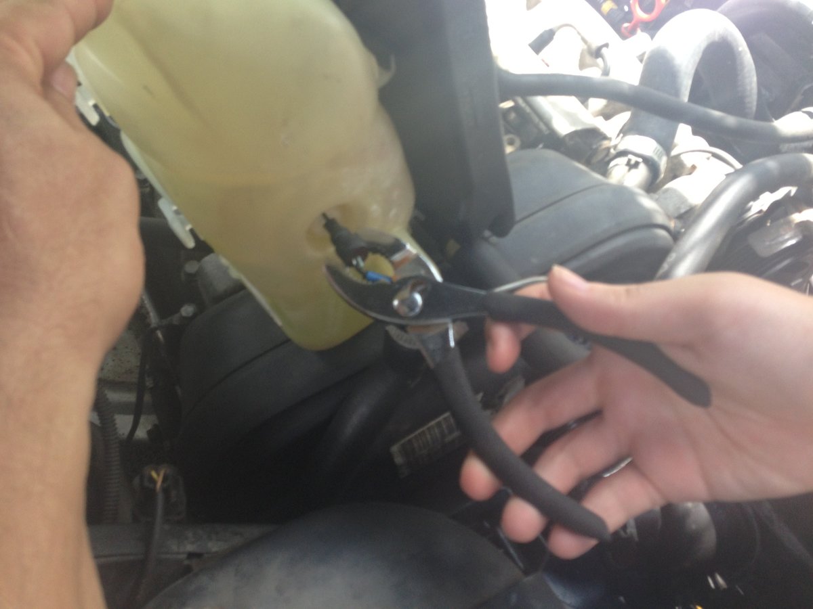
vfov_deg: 42.9
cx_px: 406
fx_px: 775
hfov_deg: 55.4
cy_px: 304
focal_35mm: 33
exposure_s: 1/120
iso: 64
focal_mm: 4.13
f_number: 2.4
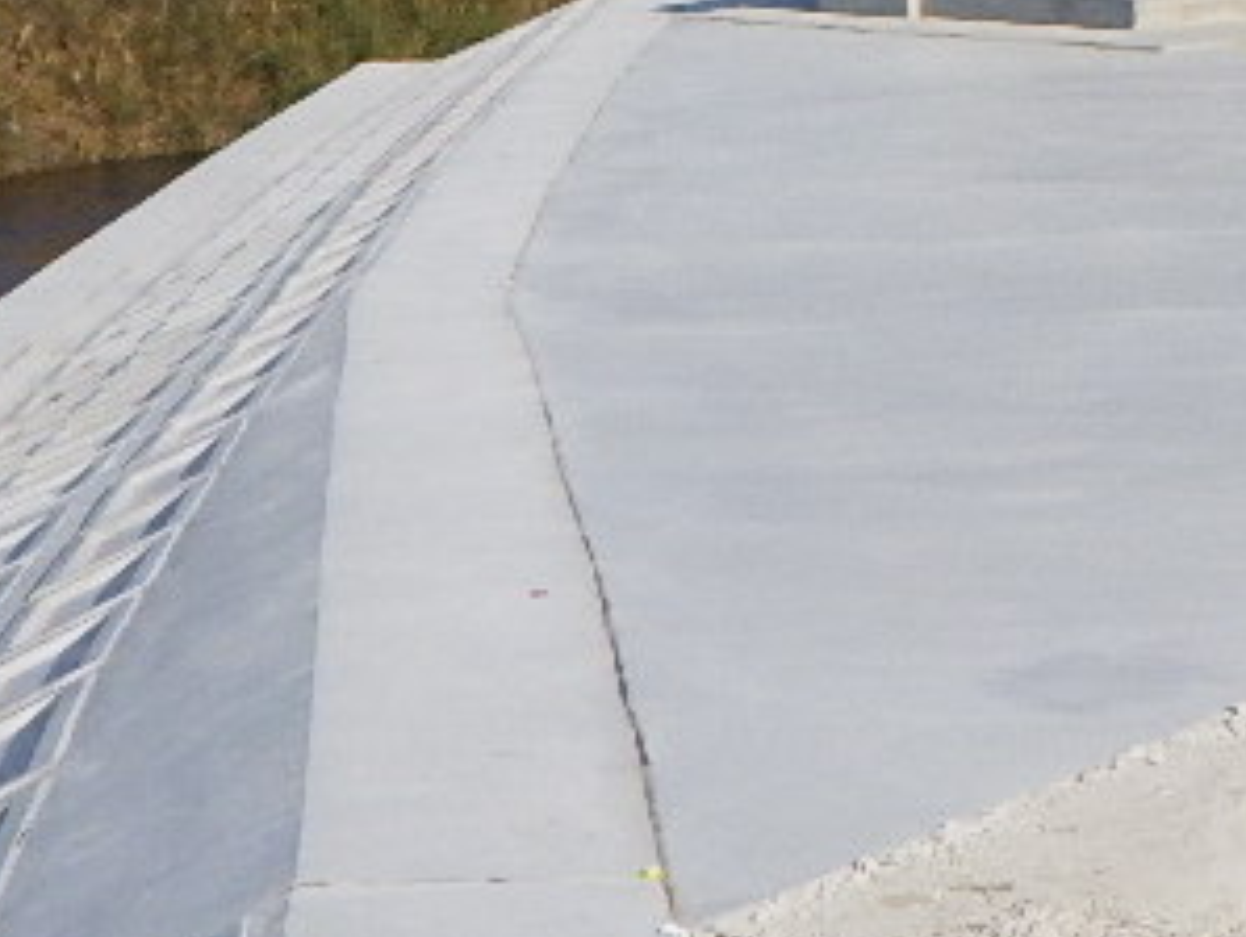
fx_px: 5259
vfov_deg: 10.1
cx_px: 1016
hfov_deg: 13.4
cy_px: -71
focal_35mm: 146
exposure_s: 1/2000
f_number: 4.6
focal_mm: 6.1
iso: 250
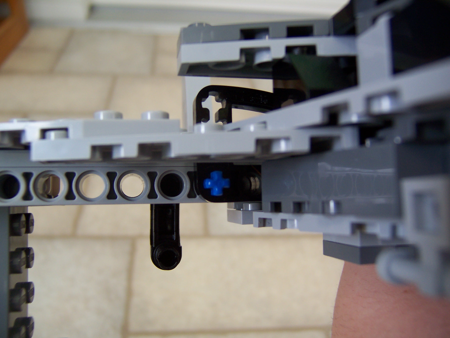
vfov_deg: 42.9
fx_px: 429
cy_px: 169
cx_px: 225
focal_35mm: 33
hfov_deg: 55.4
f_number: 2.8
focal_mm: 5.5
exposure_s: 1/30
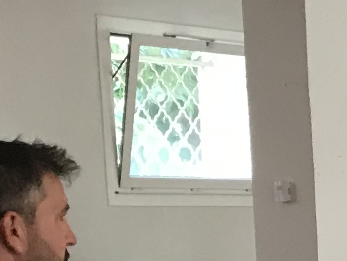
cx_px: 799
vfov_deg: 8.1
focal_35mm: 174
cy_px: 525
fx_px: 1745
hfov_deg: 10.1
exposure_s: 1/25
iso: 32
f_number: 1.8
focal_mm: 3.99
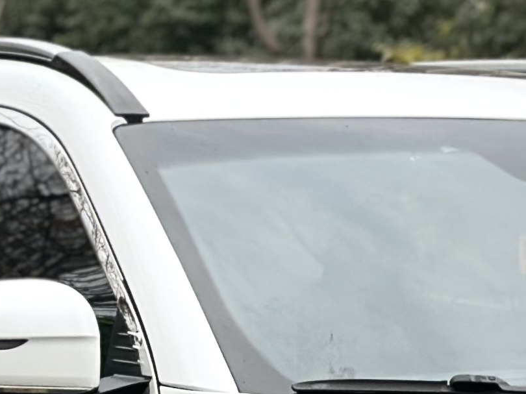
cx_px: 614
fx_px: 3631
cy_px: 395
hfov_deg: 8.2
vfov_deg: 6.2
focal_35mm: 239
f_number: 1.78
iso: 80
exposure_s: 1/627
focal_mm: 6.86
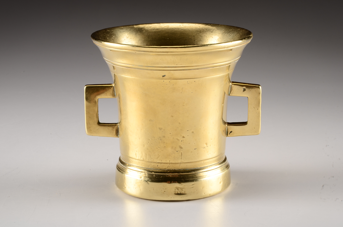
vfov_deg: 11.4
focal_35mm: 120
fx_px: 1141
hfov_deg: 17.1
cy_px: 114
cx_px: 172
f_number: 22
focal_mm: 80
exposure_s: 1/200
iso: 100
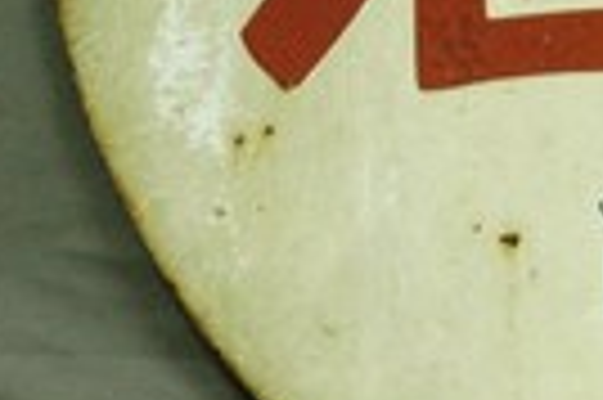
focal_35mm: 501
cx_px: 904
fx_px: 8381
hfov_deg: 4.1
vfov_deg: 2.7
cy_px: -92
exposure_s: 1/10
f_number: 9
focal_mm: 70
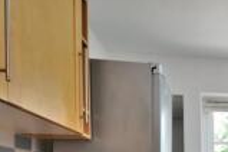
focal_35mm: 45
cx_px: 248
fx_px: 285
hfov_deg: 37.0
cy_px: 199
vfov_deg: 25.6
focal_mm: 10
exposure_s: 1/15
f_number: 3.5
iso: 100
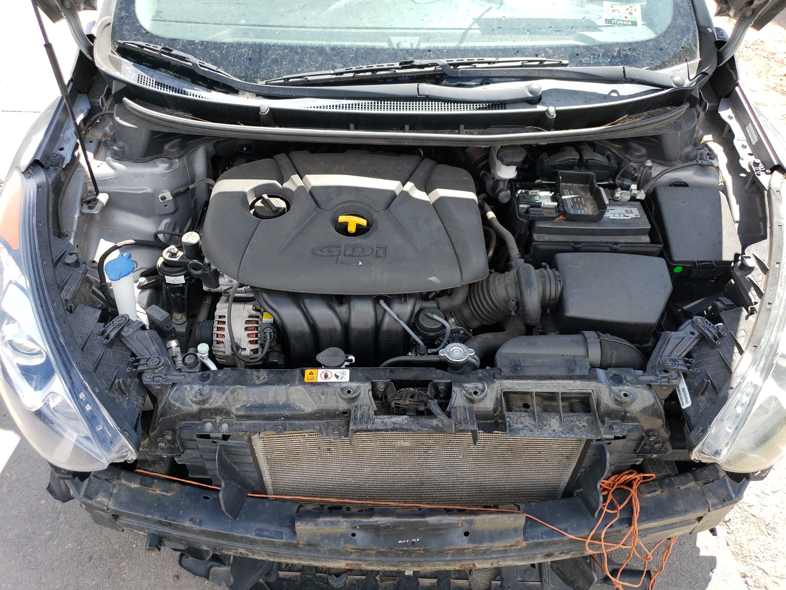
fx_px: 590
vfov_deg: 53.1
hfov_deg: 67.3
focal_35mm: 26
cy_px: 295
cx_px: 393
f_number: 1.5
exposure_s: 1/588
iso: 50
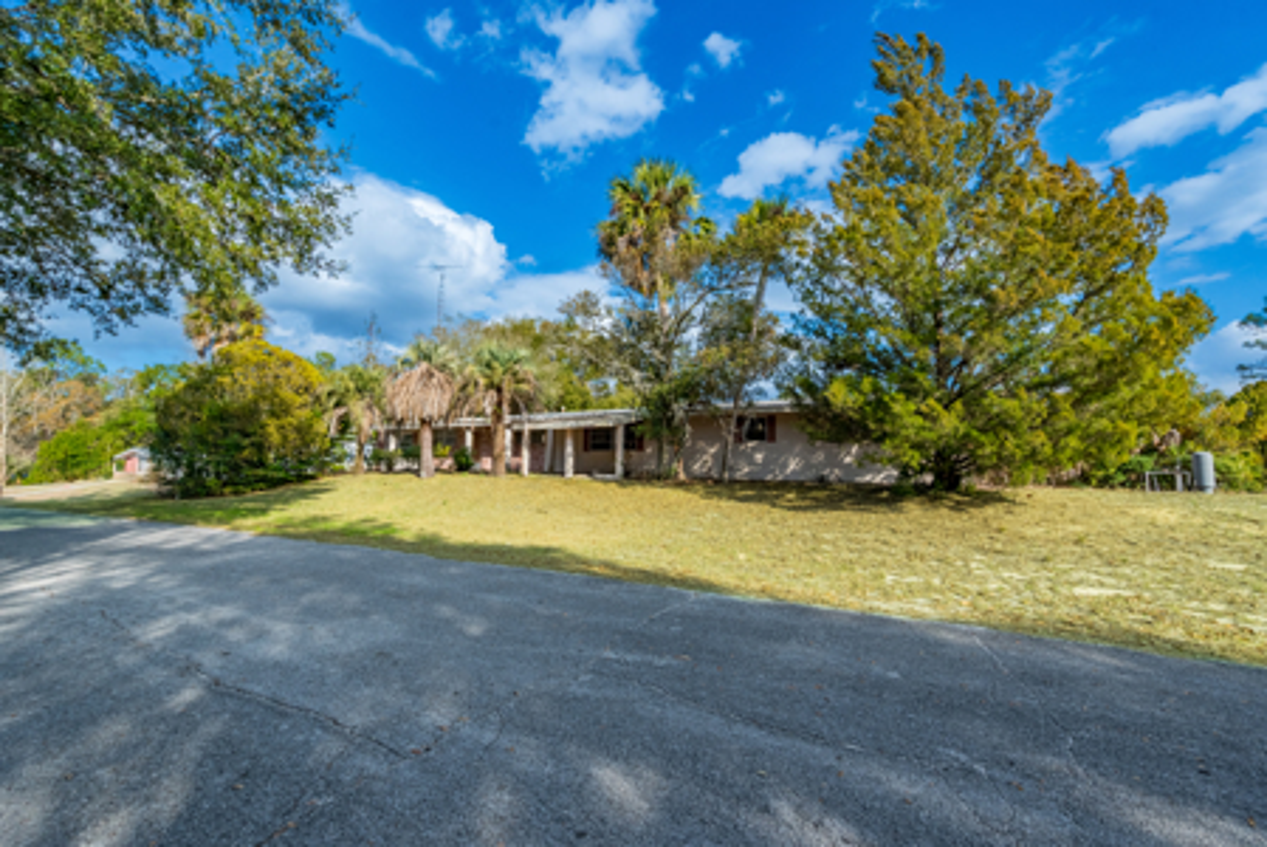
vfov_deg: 81.3
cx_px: 634
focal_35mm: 14
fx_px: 493
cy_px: 424
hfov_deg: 104.2
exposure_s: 1/6400
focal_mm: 14
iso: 400
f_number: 8
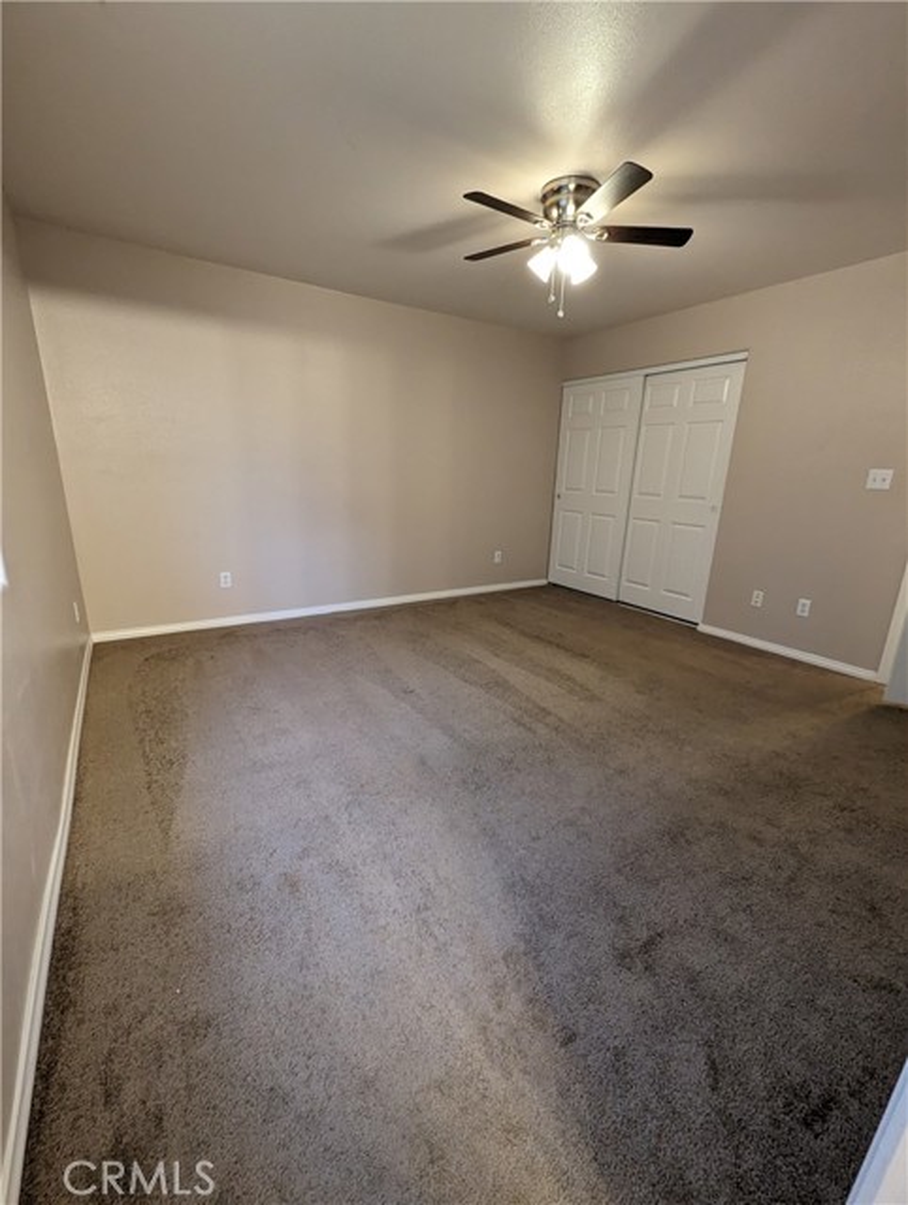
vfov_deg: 106.1
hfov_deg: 90.1
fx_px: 453
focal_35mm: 13
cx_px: 454
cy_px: 602
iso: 490
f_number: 2.2
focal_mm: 1.95
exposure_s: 1/24
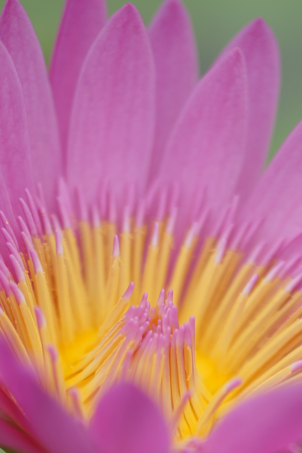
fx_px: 2063
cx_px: 210
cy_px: 619
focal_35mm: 164
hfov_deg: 8.4
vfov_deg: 12.1
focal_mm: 50
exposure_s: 1/500
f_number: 2
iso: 100
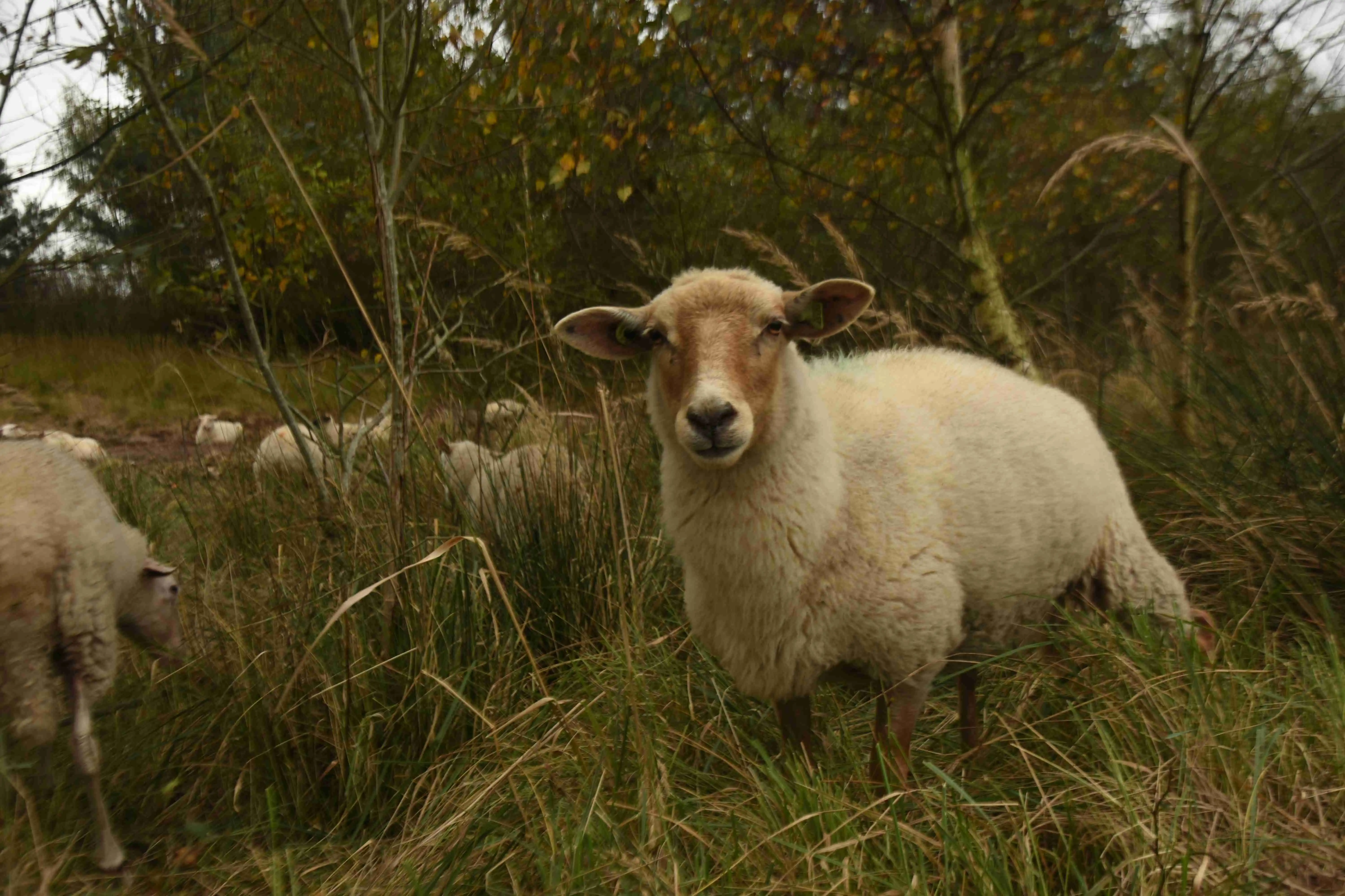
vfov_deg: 34.2
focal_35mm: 39
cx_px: 672
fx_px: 1457
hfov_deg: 49.6
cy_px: 448
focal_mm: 26
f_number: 5.6
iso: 160
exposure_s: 1/125
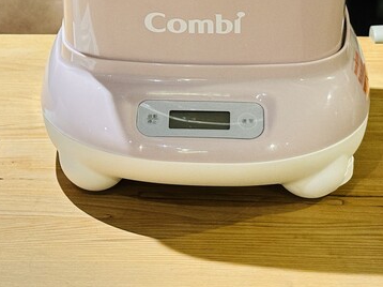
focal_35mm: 114
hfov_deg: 17.2
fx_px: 1260
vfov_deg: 12.7
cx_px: 140
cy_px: -47
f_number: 1.78
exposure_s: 1/60
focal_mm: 6.86
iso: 250
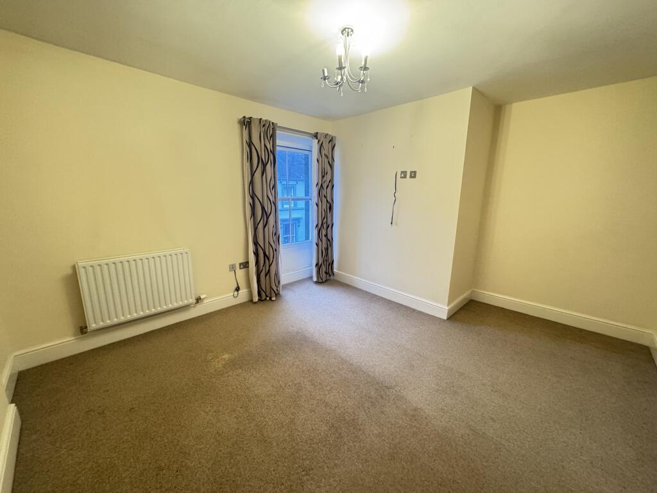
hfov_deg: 102.1
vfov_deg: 85.7
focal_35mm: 14
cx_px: 328
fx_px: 266
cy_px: 246
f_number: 2.2
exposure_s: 1/50
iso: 640
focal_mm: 2.22
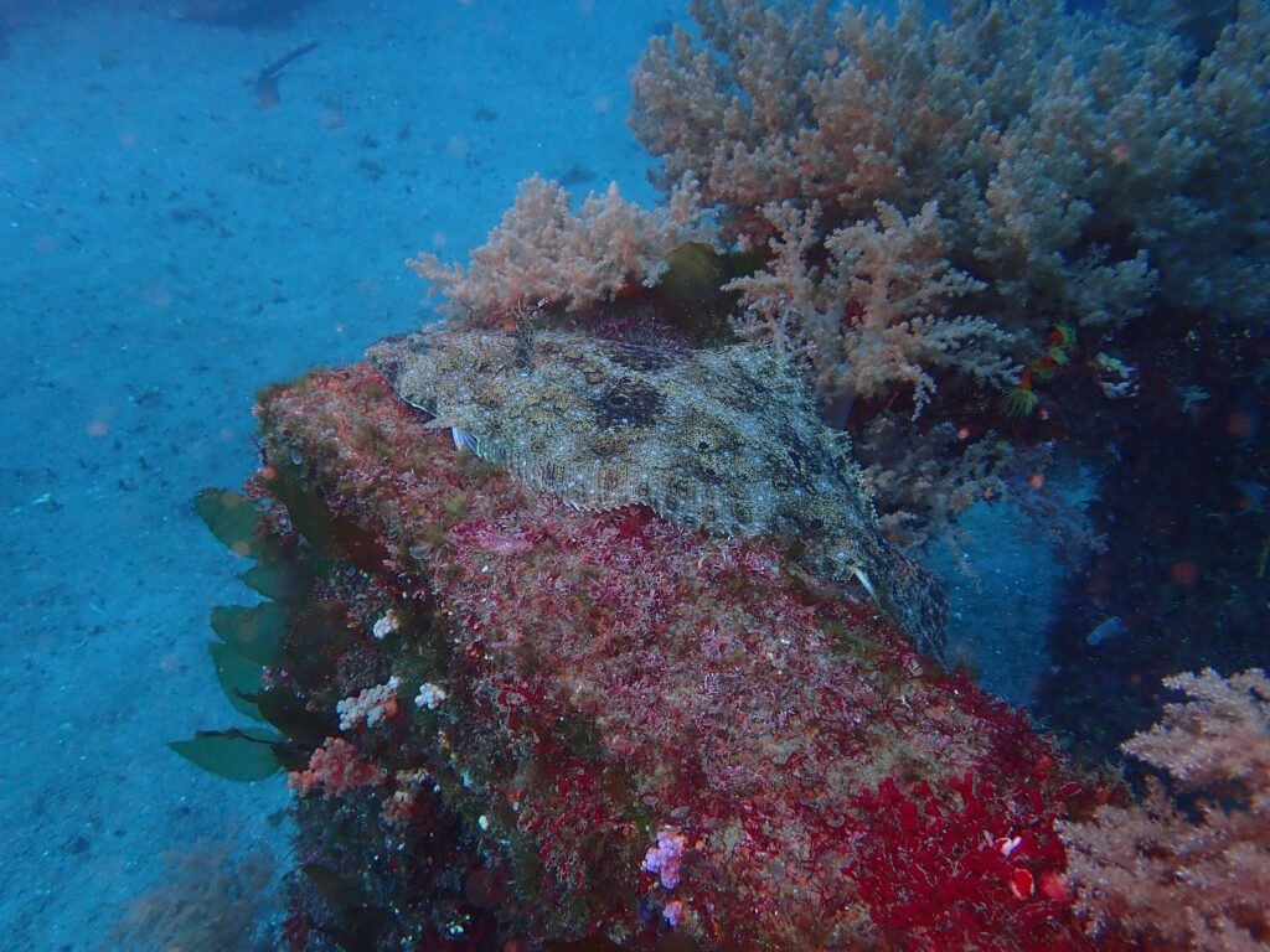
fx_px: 917
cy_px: 476
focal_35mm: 25
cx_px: 635
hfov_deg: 69.4
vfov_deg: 54.9
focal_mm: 4.5
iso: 160
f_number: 2.8
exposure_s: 1/125
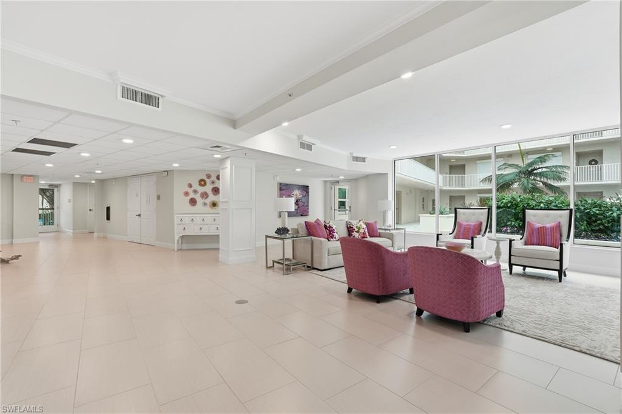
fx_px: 276
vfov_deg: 73.7
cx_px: 311
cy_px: 207
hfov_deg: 96.8
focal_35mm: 16
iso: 400
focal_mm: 16
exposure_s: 1/125
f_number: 9
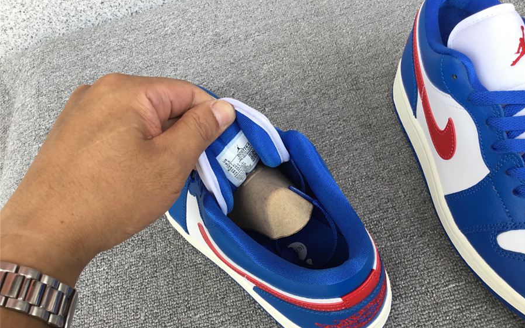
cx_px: 263
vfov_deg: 38.2
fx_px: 472
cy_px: 192
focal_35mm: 33
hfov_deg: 58.1
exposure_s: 1/124
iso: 25
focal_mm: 3.3
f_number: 2.4
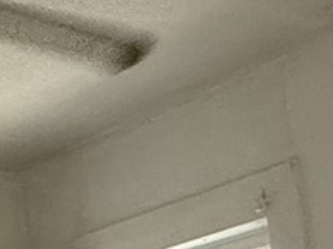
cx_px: 367
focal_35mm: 104
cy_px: 586
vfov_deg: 11.8
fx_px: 999
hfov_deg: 18.2
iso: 400
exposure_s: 1/60
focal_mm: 2.22
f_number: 2.2
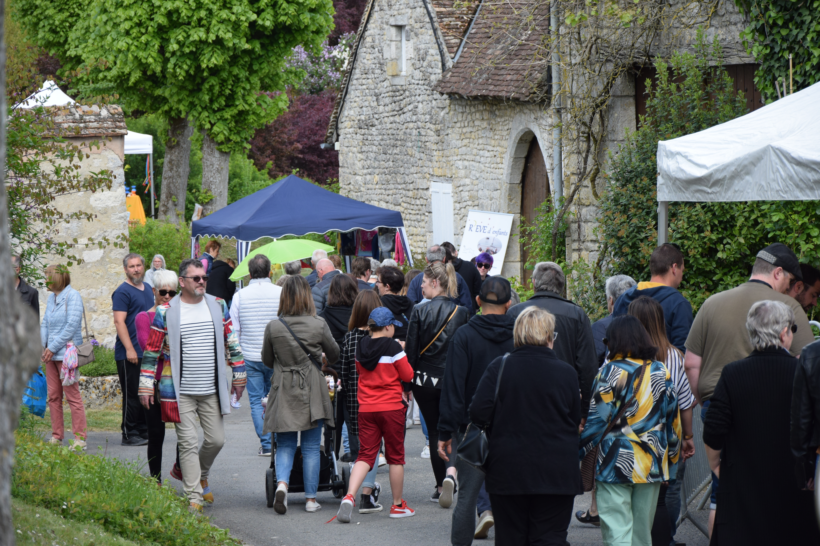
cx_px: 410
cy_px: 273
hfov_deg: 15.2
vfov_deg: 10.2
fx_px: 3075
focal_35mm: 135
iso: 400
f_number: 5.6
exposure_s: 1/500
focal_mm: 90
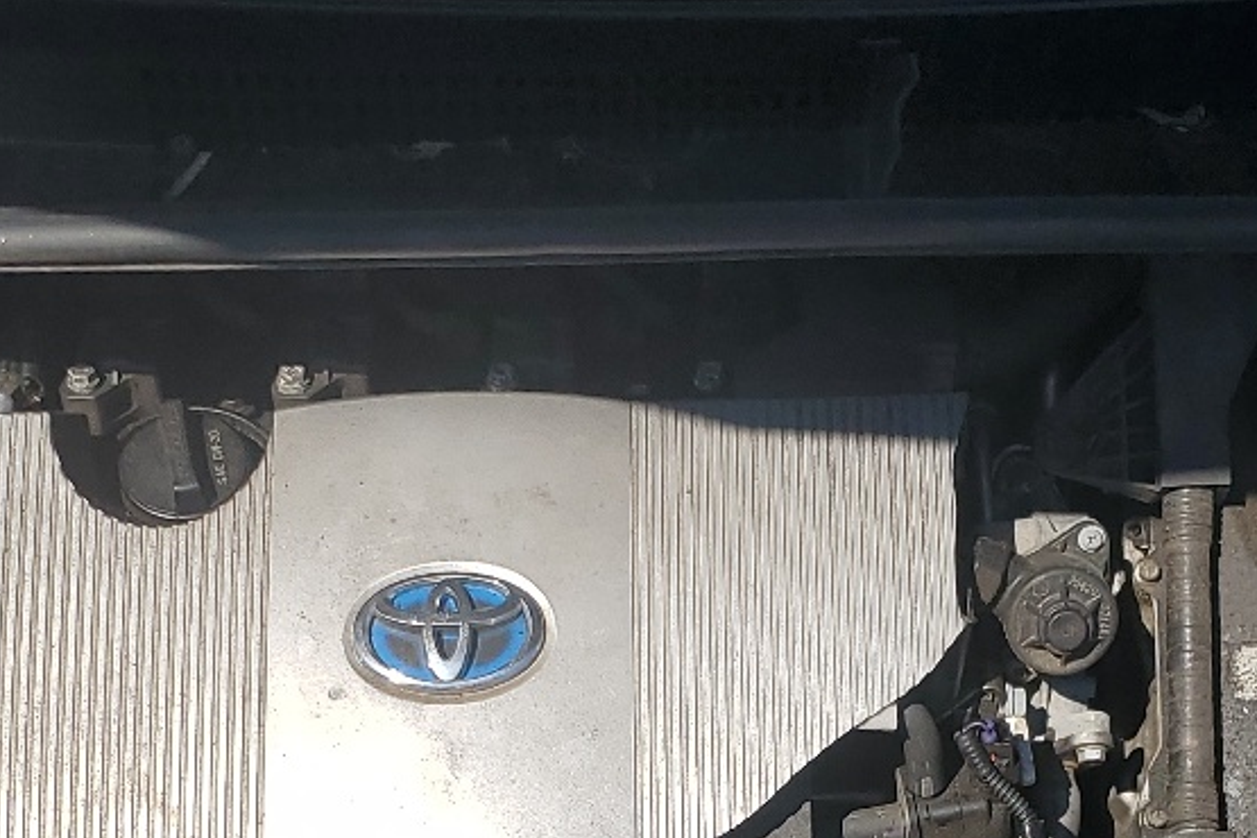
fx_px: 2723
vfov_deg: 16.8
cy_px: 972
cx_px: 664
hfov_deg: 26.0
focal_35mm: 78
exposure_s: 1/5000
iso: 50
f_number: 1.5
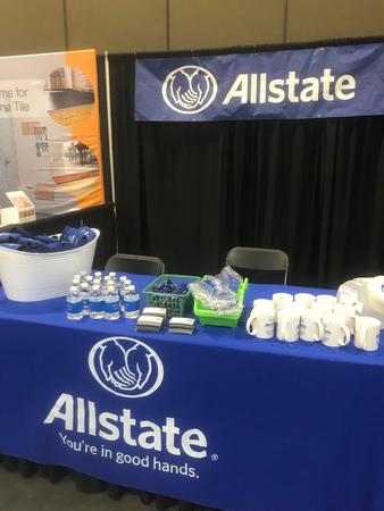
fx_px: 414
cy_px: 256
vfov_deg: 63.4
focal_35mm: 28
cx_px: 192
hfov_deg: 49.8
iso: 64
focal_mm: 3.99
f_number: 1.8
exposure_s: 1/15
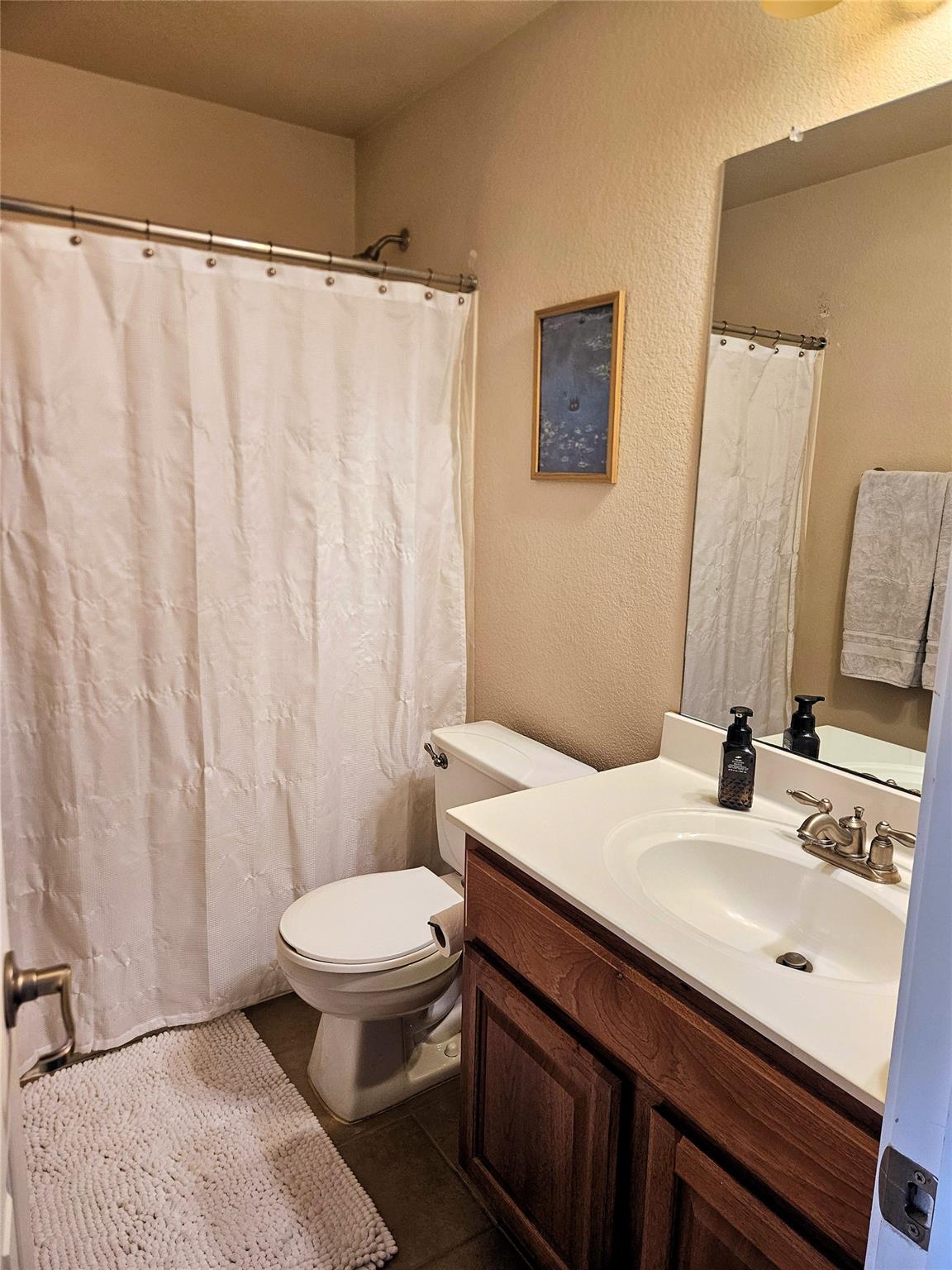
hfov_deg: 58.9
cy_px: 635
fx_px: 843
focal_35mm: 23
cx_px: 476
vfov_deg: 73.9
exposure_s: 1/120
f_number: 1.8
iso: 320
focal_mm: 5.4
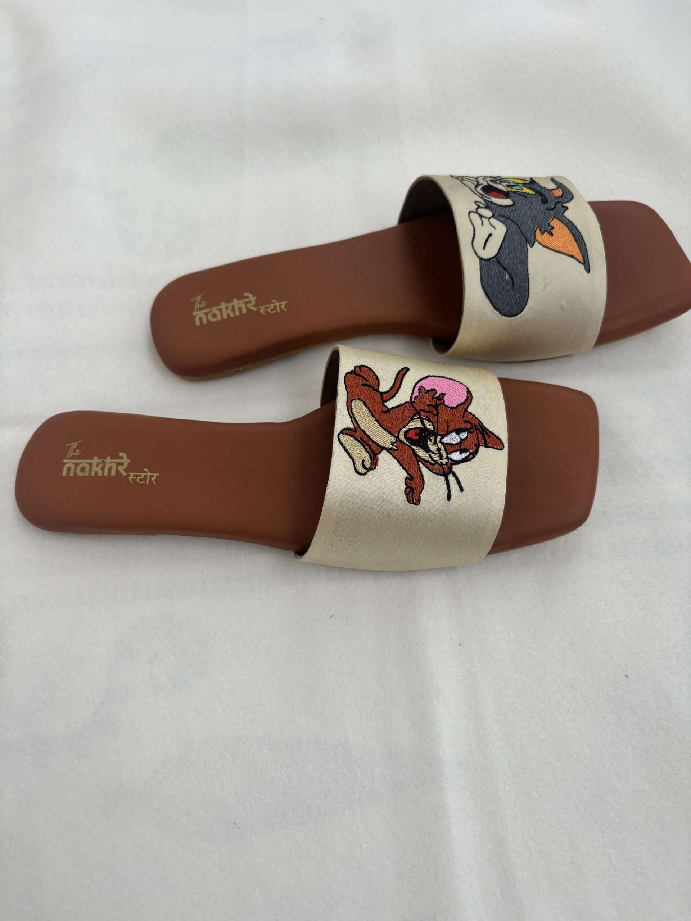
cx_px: 346
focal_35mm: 26
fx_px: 692
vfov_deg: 67.3
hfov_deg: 53.1
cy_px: 460
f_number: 1.6
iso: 50
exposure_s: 1/792
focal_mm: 5.96
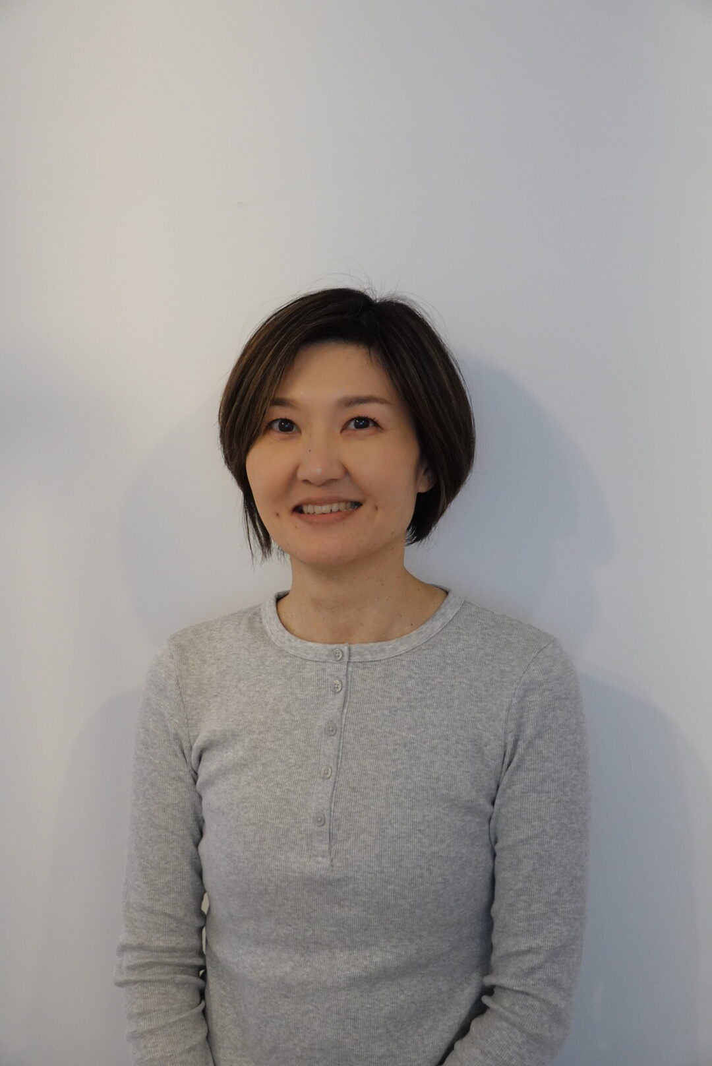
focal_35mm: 43
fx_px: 1273
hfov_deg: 31.2
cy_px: 533
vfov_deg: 45.4
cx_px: 356
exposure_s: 1/200
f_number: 4
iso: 1250
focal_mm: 15.76
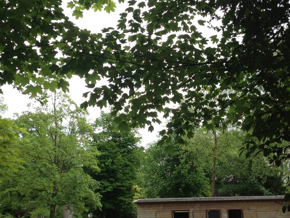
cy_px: 120
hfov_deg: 40.4
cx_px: 142
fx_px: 394
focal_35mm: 47
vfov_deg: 30.9
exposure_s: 1/394
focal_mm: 4.28
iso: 50
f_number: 2.4
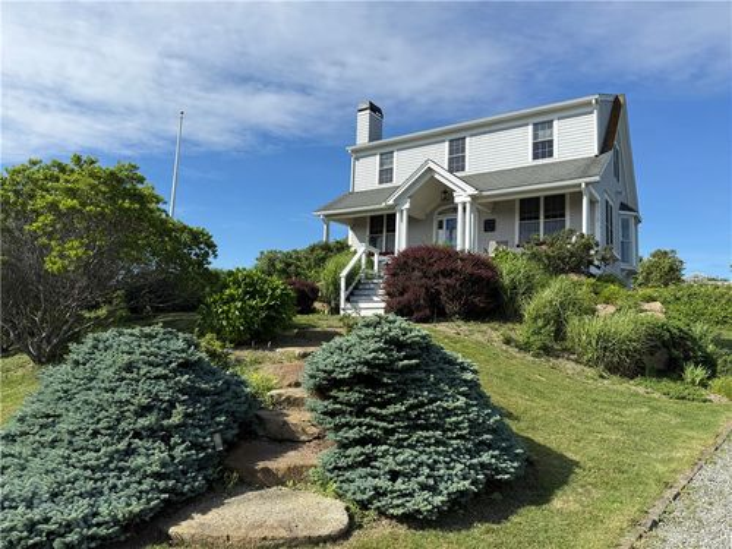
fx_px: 508
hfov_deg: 71.6
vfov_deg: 56.8
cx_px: 366
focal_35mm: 24
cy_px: 274
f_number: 1.78
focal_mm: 6.76
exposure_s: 1/4673
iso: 80
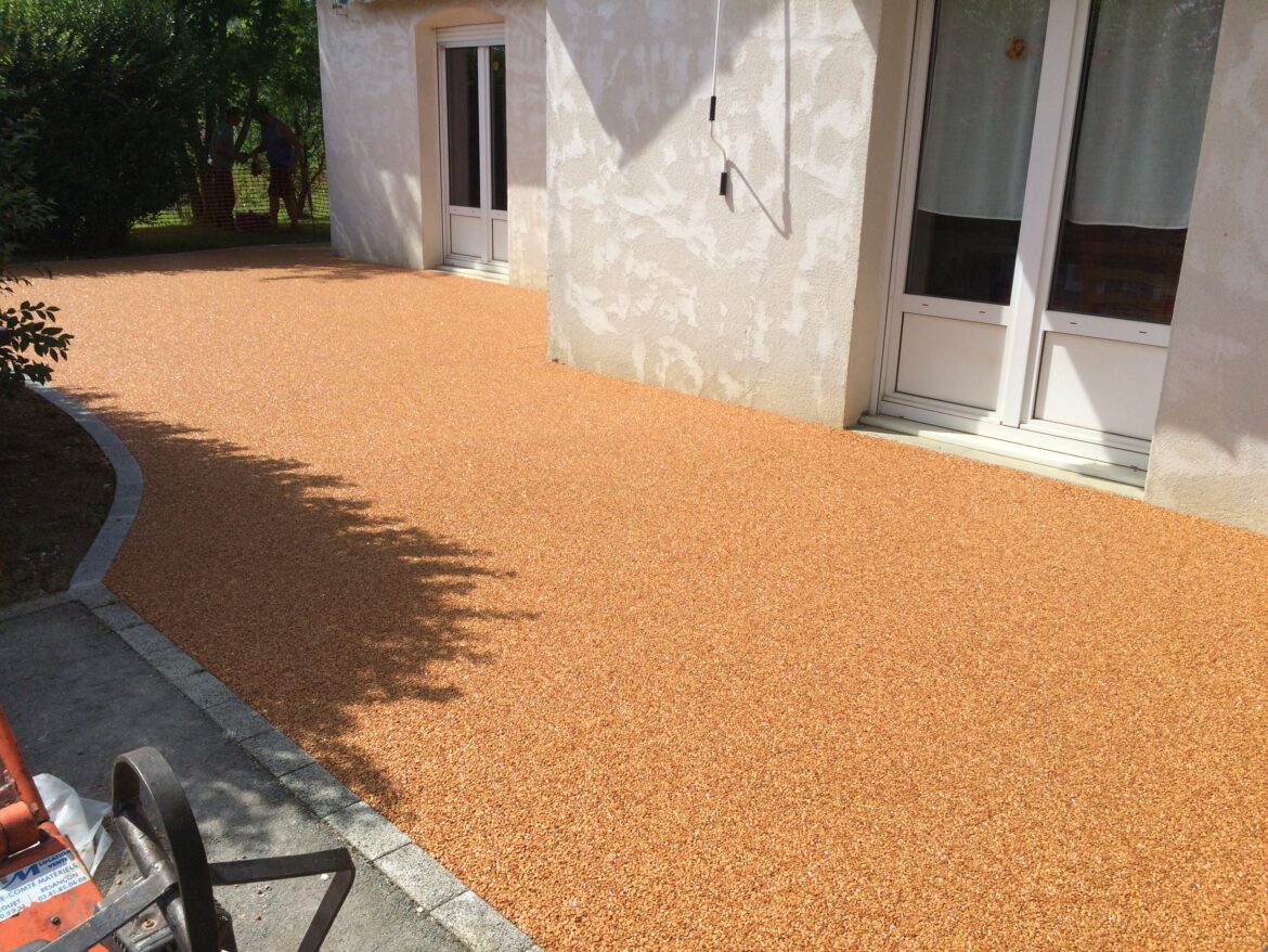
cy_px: 476
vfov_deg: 48.2
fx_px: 1063
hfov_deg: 61.6
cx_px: 634
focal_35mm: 29
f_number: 2.2
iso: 32
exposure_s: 1/2415
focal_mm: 4.15
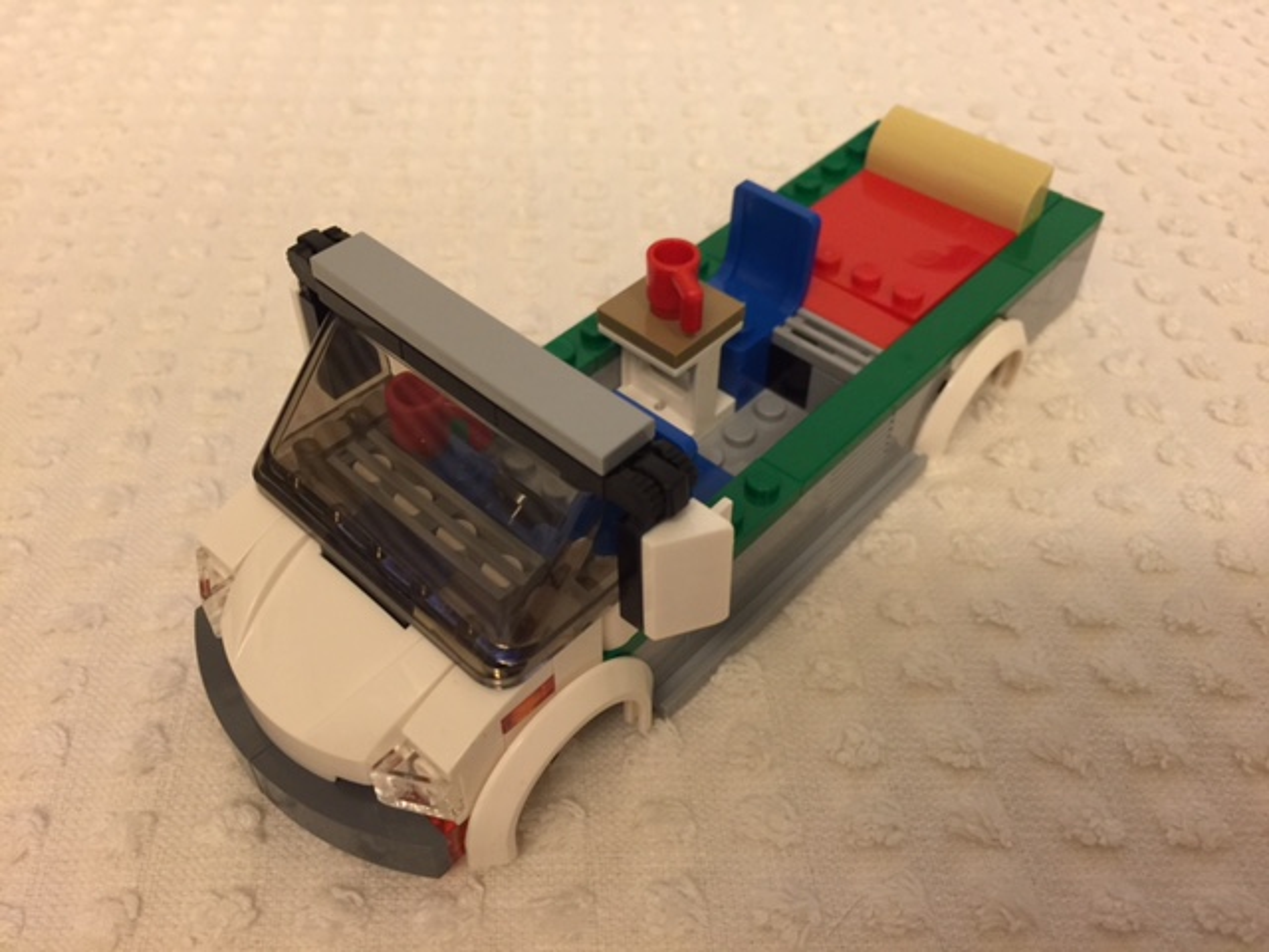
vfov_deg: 48.2
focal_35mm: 29
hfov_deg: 61.7
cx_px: 634
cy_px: 476
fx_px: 1063
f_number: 2.2
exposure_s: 1/10
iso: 100
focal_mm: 4.15
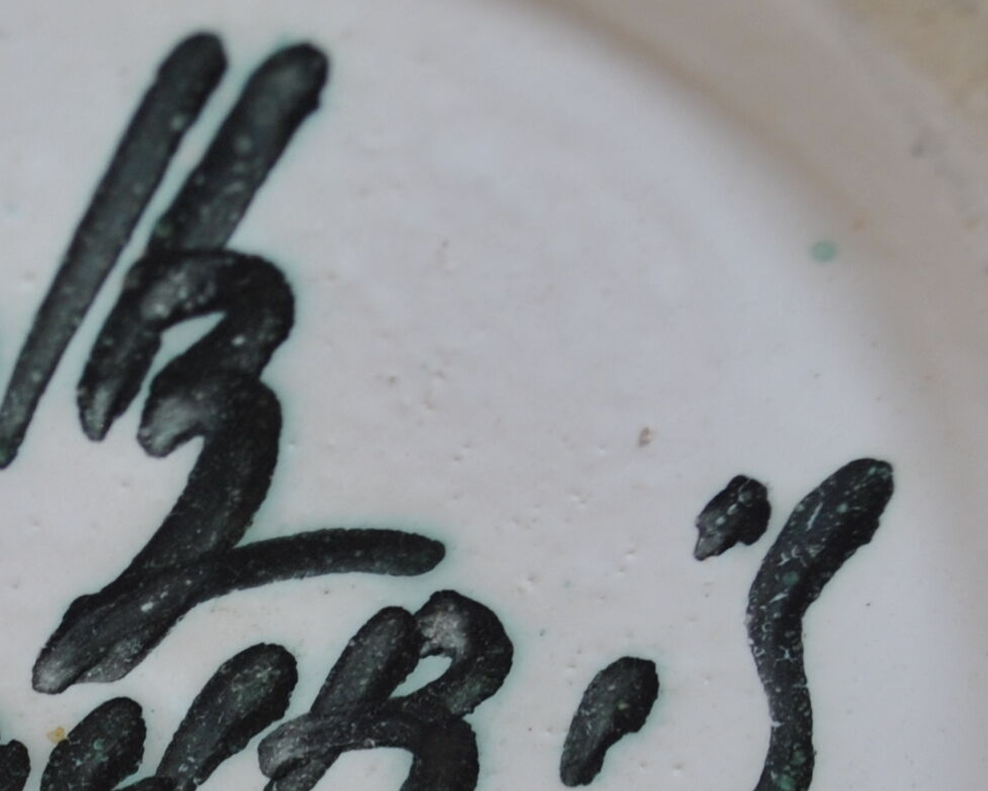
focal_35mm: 178
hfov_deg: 10.7
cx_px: -144
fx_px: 5205
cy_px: 881
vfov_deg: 8.6
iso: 160
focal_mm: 32
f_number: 5.6
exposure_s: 1/125
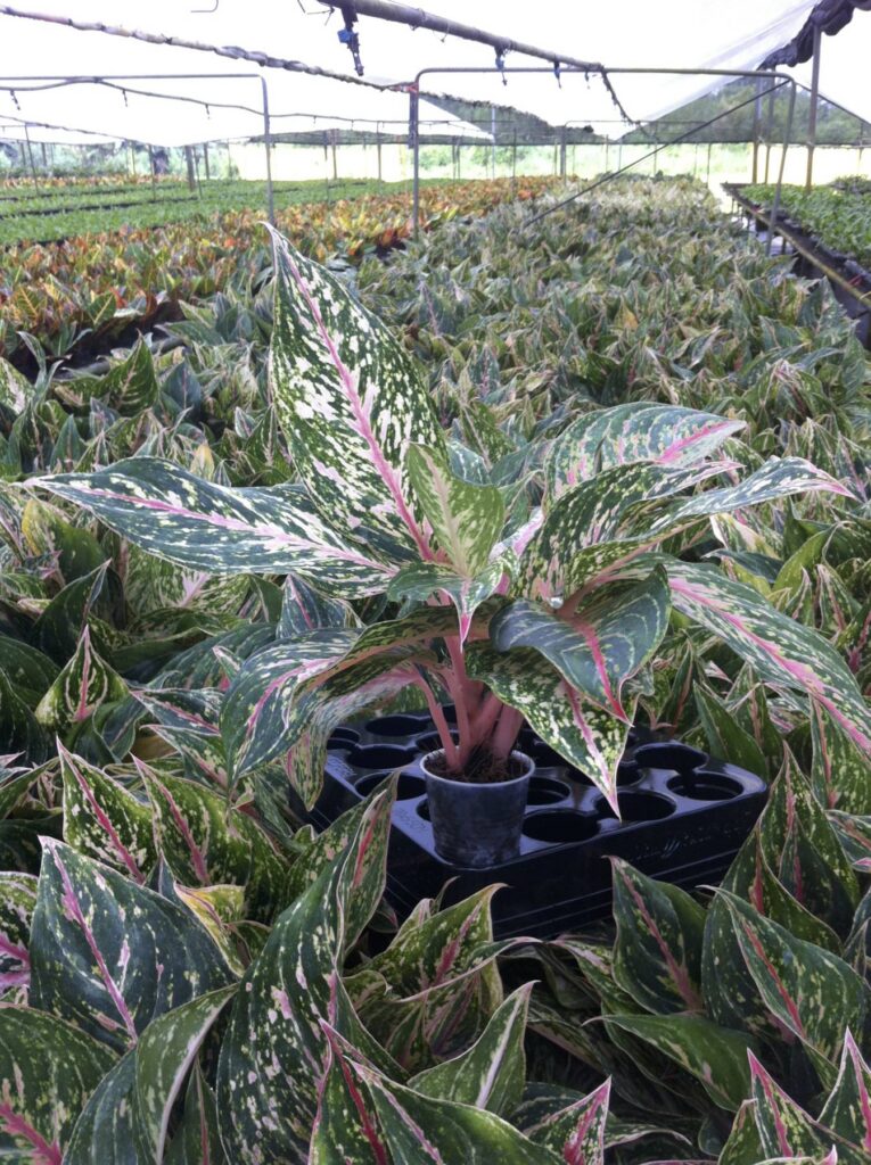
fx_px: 1177
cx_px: 436
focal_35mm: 35
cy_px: 582
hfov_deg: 40.6
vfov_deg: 52.7
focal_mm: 3.85
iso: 80
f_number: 2.8
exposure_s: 1/60
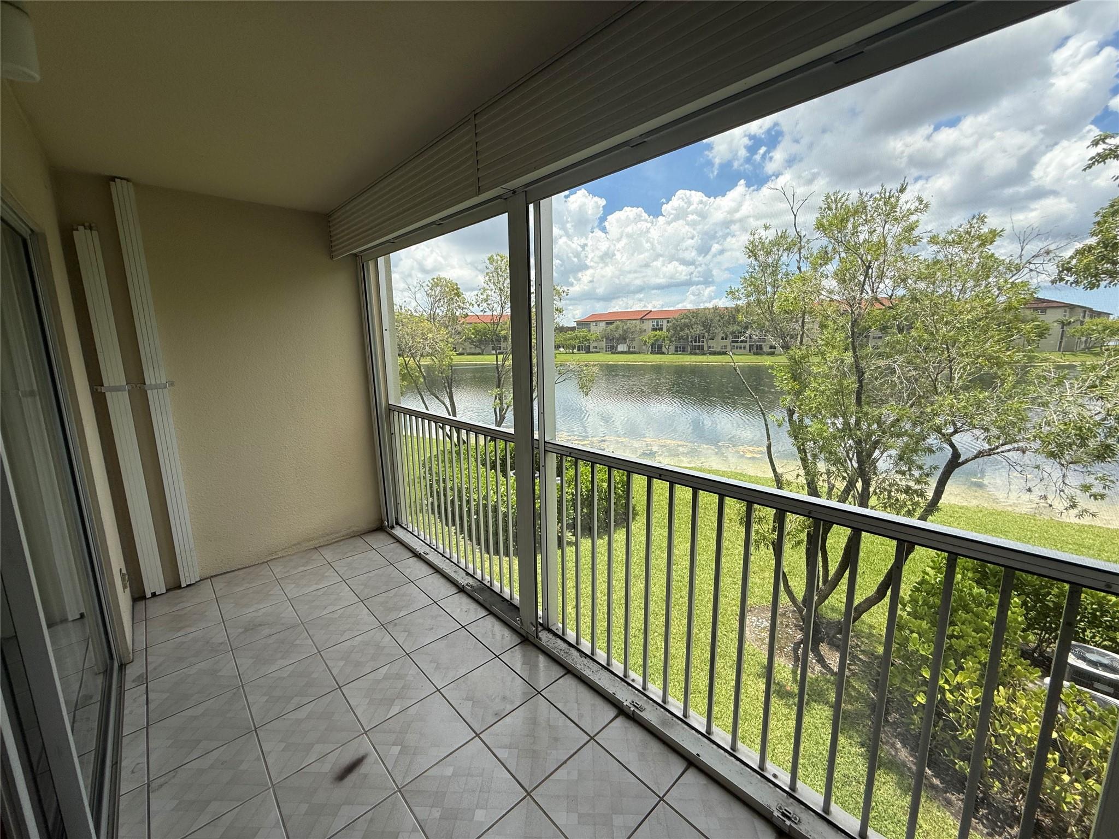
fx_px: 453
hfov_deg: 102.1
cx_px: 560
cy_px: 420
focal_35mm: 14
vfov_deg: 85.7
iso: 50
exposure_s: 1/1068
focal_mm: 2.22
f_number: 2.2
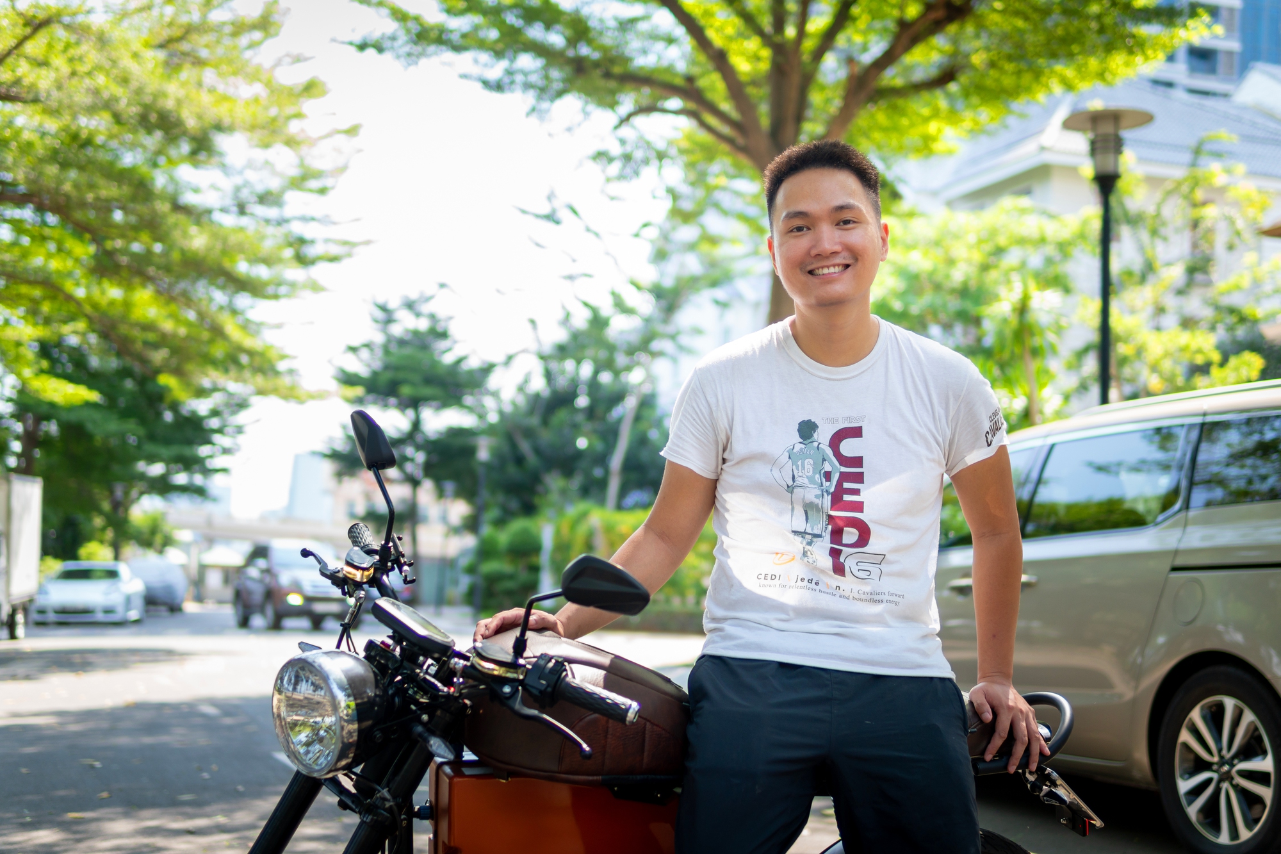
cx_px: 640
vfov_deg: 29.9
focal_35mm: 45
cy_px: 427
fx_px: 1601
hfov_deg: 43.6
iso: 100
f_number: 1.4
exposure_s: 1/640
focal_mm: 30
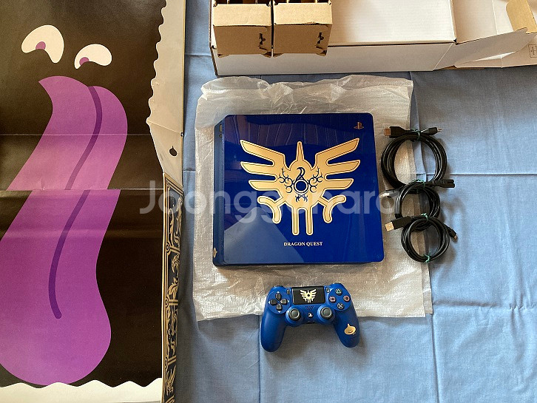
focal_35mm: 28
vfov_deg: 49.8
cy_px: 202
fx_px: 435
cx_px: 268
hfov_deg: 63.4
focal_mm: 3.99
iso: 400
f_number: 1.8
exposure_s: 1/31
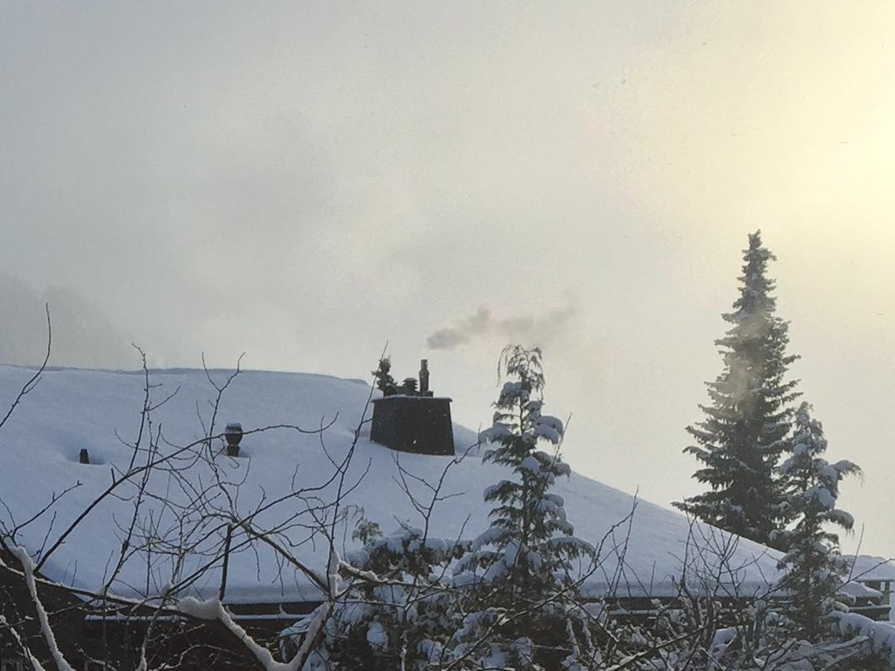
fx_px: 2275
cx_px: -27
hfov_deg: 21.4
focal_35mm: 88
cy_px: 833
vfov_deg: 16.0
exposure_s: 1/1464
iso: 32
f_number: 2.2
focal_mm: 4.15
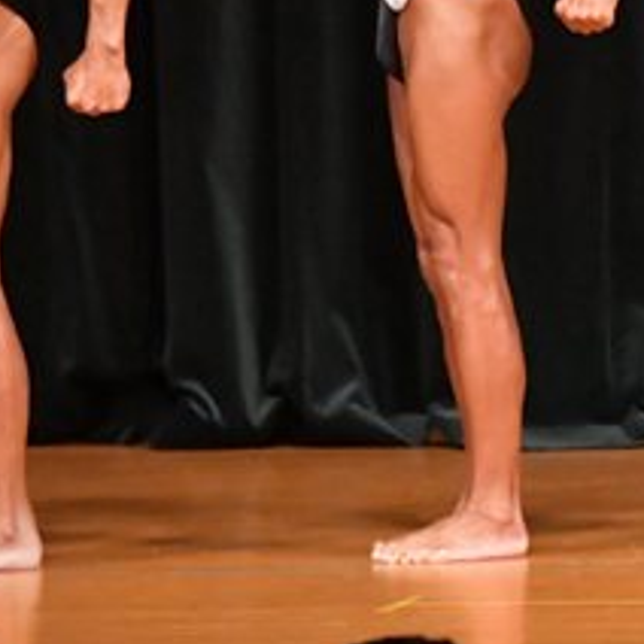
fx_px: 15681
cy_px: 18
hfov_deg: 2.4
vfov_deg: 2.4
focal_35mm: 745
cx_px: 816
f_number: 5.6
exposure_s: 1/400
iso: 9000
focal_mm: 160
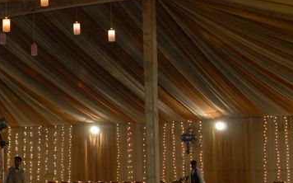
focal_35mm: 93
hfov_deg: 21.3
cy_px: 112
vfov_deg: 14.0
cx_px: -20
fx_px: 742
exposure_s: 1/60
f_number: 4
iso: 640
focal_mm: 24
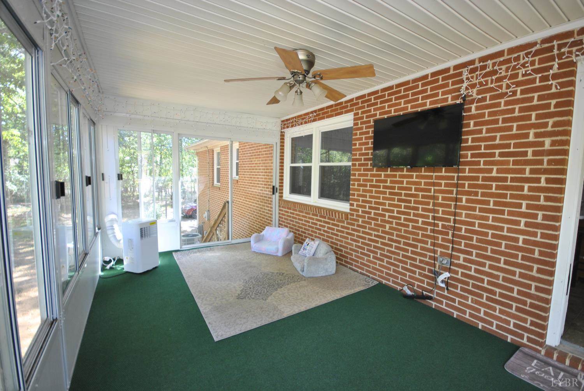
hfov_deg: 100.3
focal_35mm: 15
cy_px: 196
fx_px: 244
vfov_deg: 77.5
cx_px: 292
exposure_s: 1/30
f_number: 4
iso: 200
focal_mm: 10
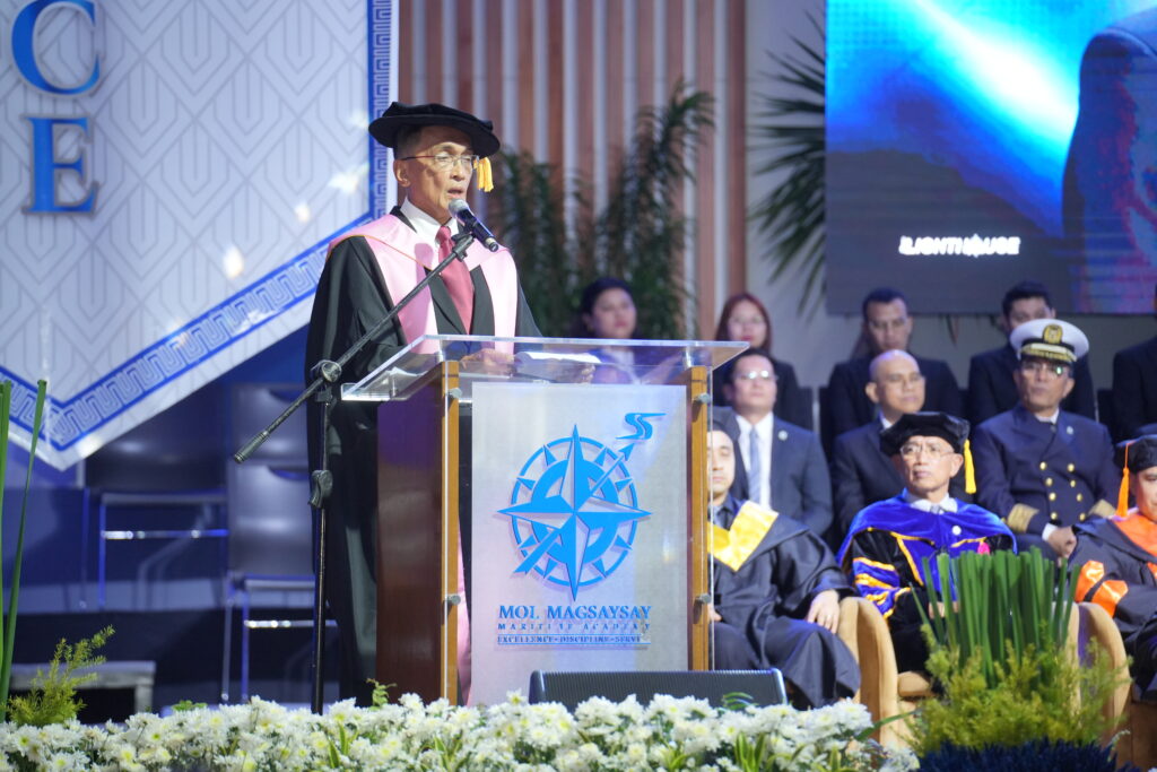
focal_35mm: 145
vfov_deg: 9.5
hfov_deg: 14.2
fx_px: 4660
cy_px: 386
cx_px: 578
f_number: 2.8
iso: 2000
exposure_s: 1/200
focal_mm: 145
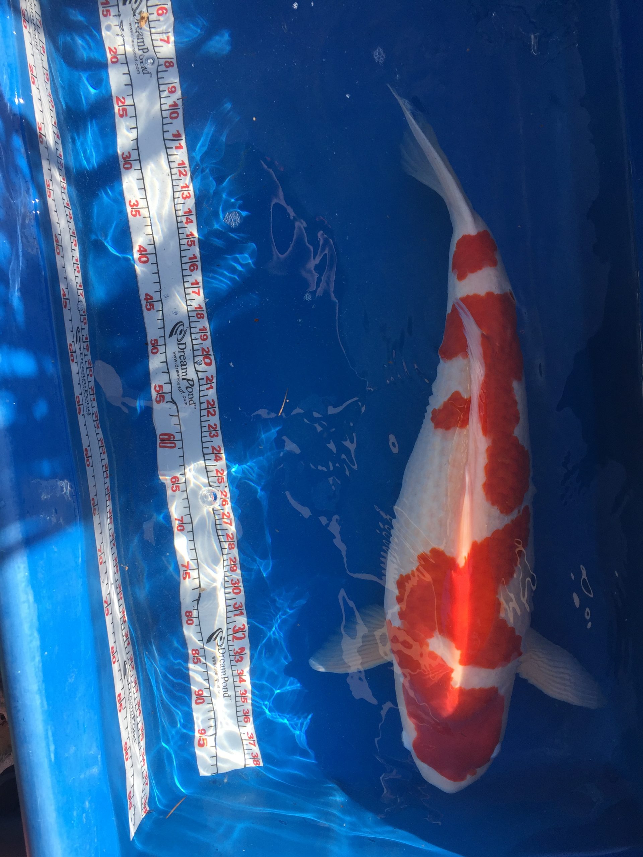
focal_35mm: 29
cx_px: 322
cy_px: 428
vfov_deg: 61.7
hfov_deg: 48.2
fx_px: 718
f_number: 2.2
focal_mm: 4.15
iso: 32
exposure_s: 1/732
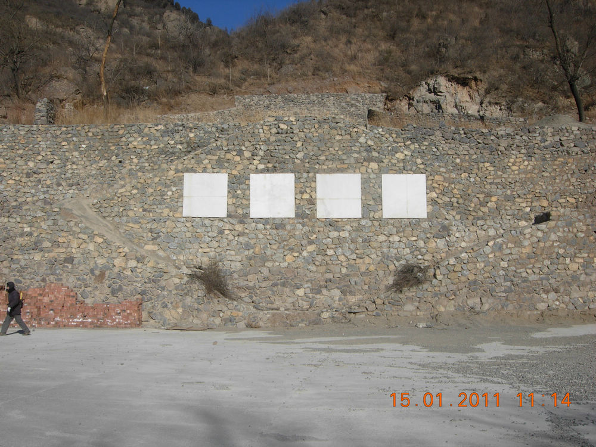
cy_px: 224
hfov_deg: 51.4
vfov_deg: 39.7
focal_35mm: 36
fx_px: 620
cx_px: 298
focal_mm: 7.5
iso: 50
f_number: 7.6
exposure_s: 1/430
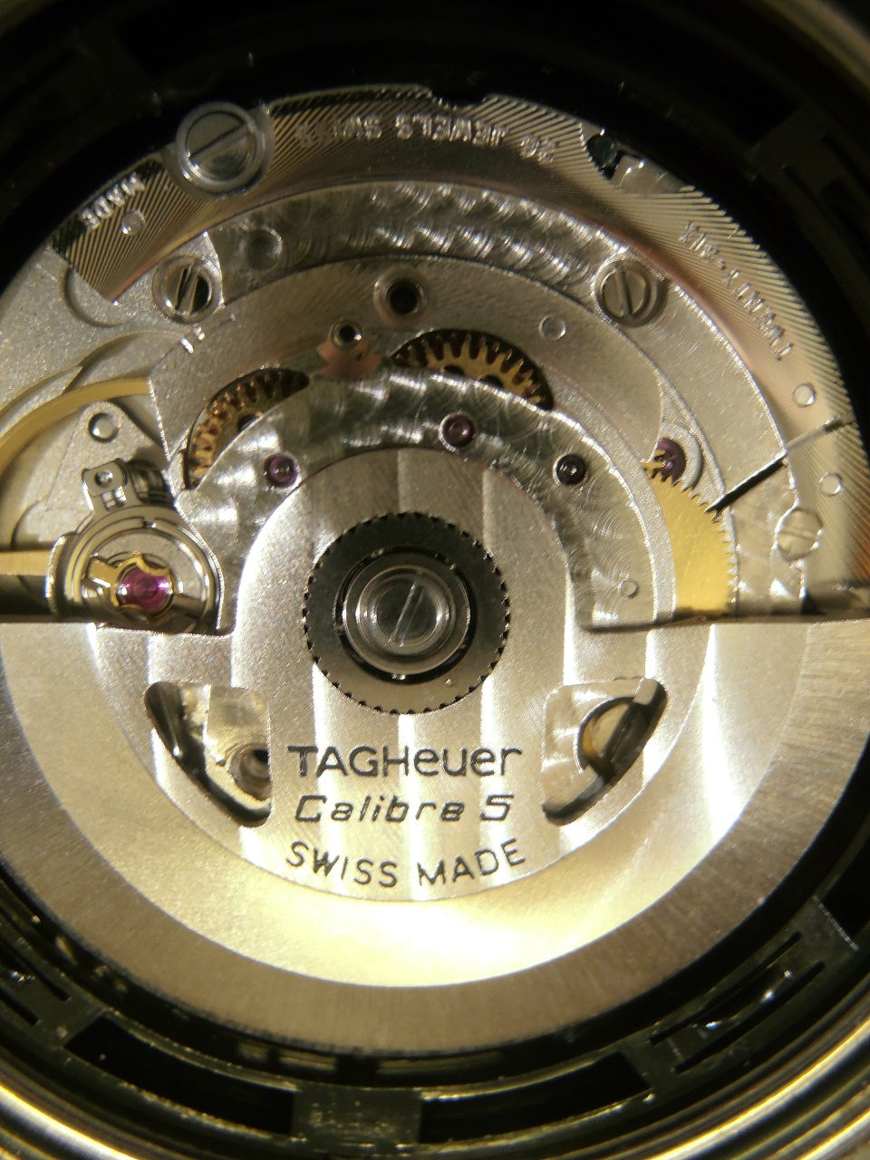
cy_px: 580
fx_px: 1106
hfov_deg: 42.9
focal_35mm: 33
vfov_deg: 55.4
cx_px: 435
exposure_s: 1/5
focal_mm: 5.93
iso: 125
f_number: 3.6
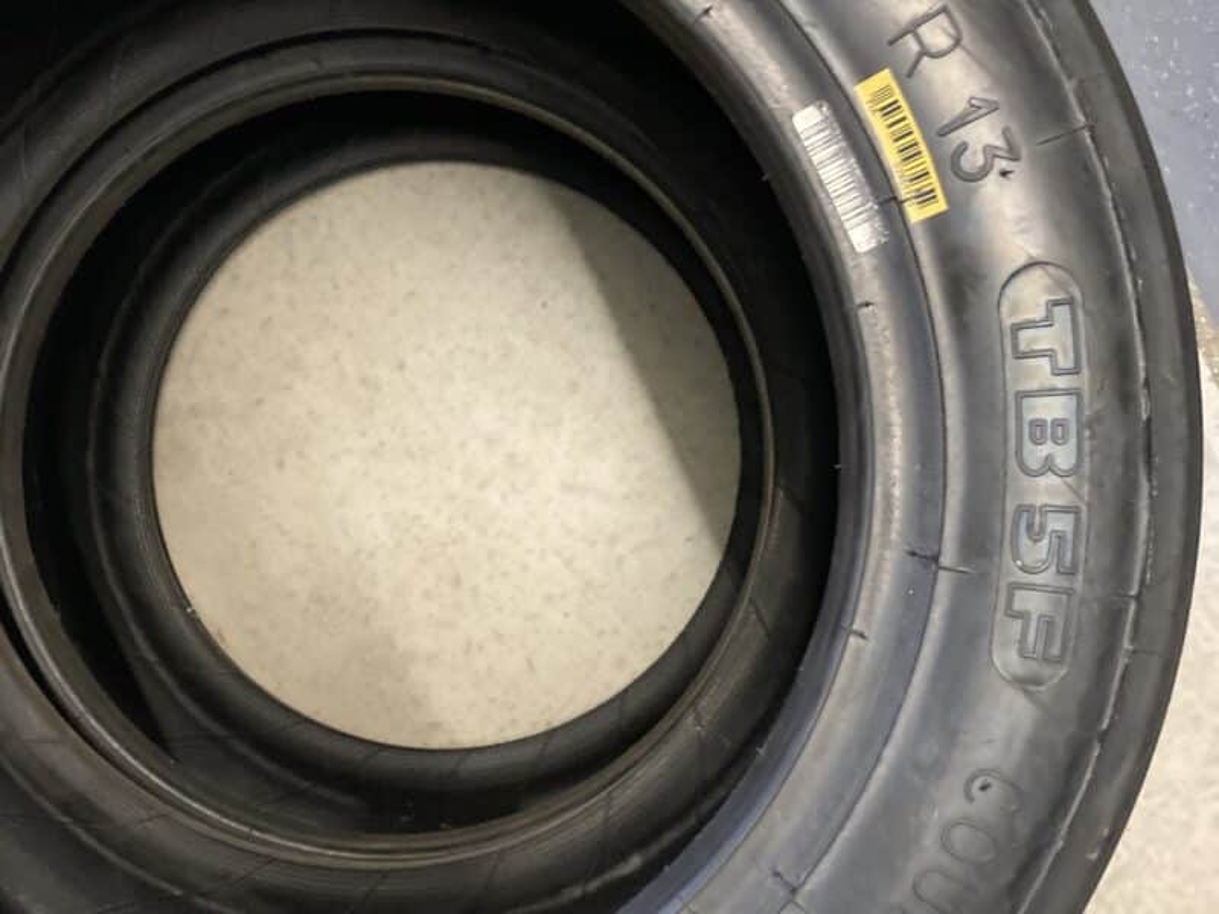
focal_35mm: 28
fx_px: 986
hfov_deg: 63.4
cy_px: 457
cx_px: 610
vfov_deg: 49.7
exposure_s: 1/30
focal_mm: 3.99
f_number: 1.8
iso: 500
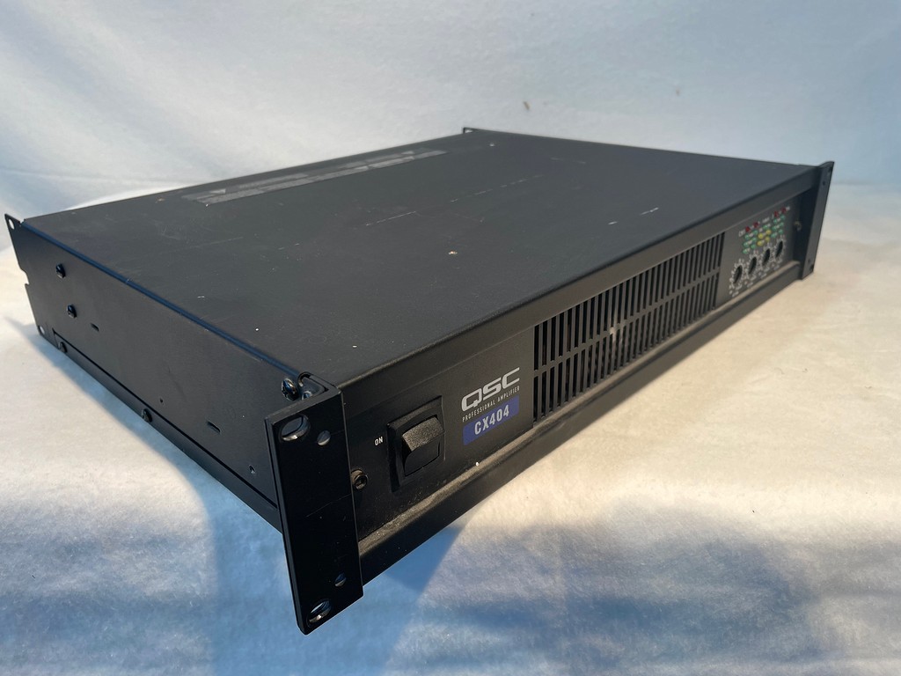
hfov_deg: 67.3
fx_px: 677
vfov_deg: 53.1
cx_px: 450
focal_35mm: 26
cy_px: 338
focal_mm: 4.2
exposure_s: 1/100
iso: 40
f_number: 1.6
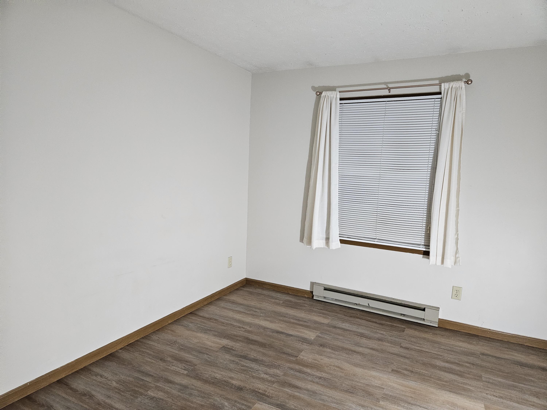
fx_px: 363
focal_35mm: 23
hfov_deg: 73.9
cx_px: 274
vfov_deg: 58.9
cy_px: 205
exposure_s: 1/240
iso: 1250
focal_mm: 5.4
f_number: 1.8
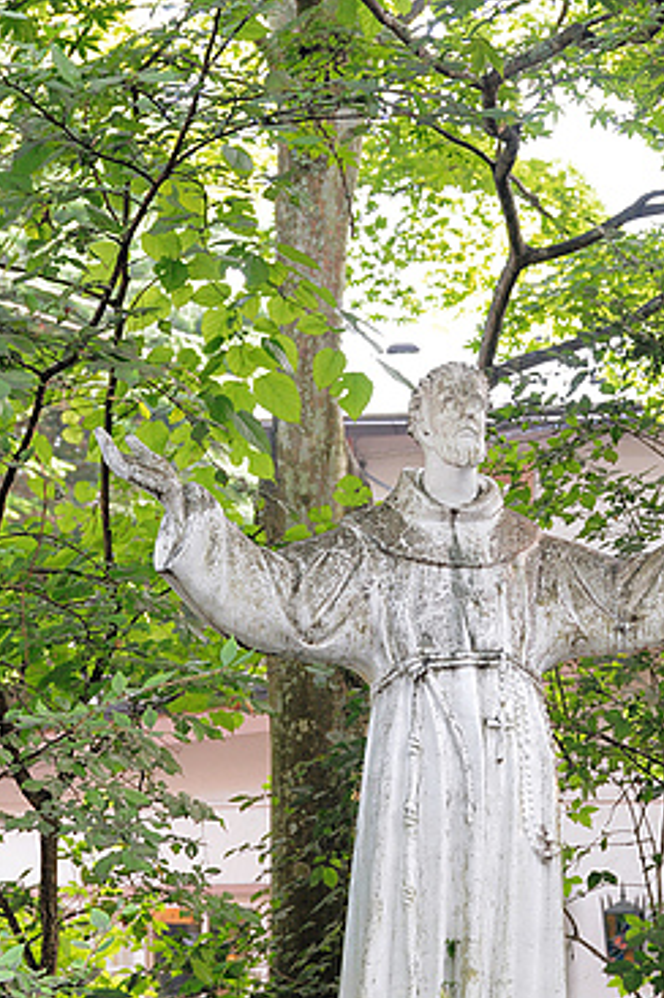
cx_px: 487
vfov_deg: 20.8
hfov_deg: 13.9
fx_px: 2716
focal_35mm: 98
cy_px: 631
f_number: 5
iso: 400
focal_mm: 40
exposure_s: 1/30
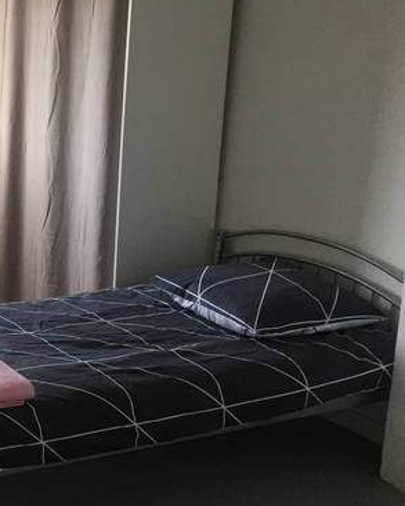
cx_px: -123
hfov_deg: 22.4
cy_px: 242
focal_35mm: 61
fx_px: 914
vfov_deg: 30.9
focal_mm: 4.15
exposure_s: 1/33
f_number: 2.2
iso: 80
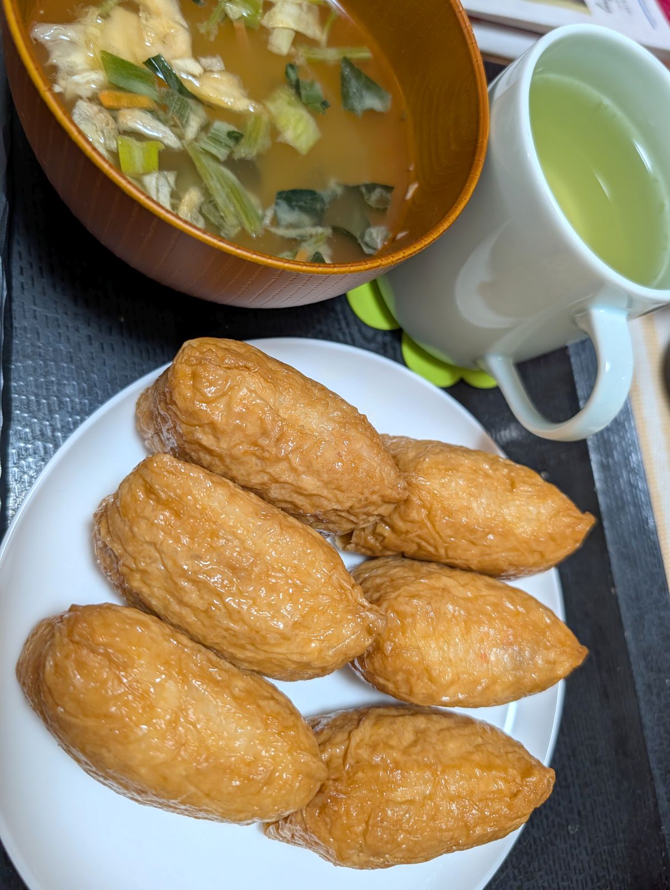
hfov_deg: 56.9
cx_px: 335
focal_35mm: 24
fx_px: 618
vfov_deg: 71.5
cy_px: 445
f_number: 1.68
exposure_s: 1/38.2
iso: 35
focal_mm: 6.9
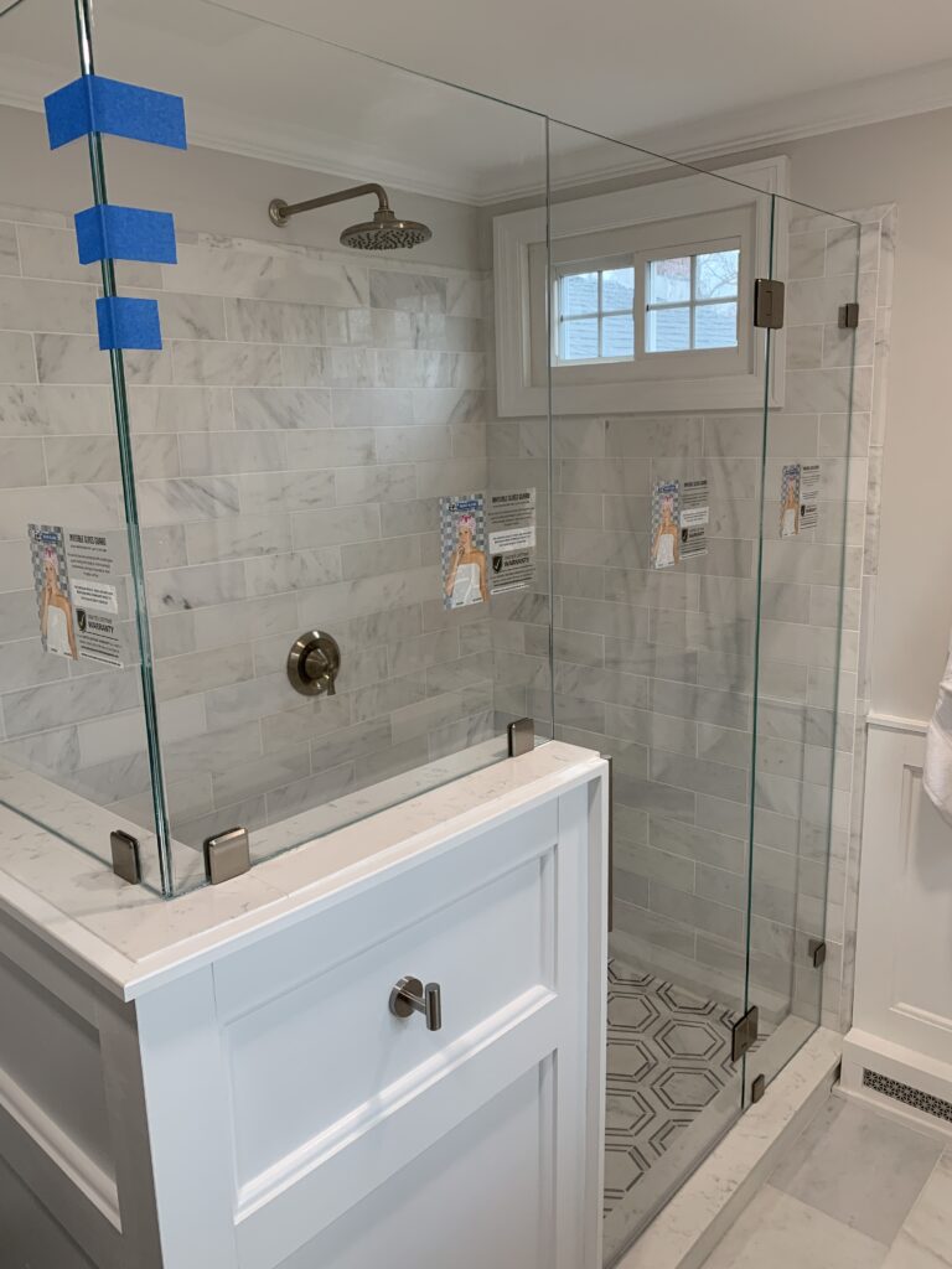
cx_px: 476
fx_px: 953
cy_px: 634
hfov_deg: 53.1
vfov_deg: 67.3
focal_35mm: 26
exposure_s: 1/120
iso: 100
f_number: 1.8
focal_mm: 4.25
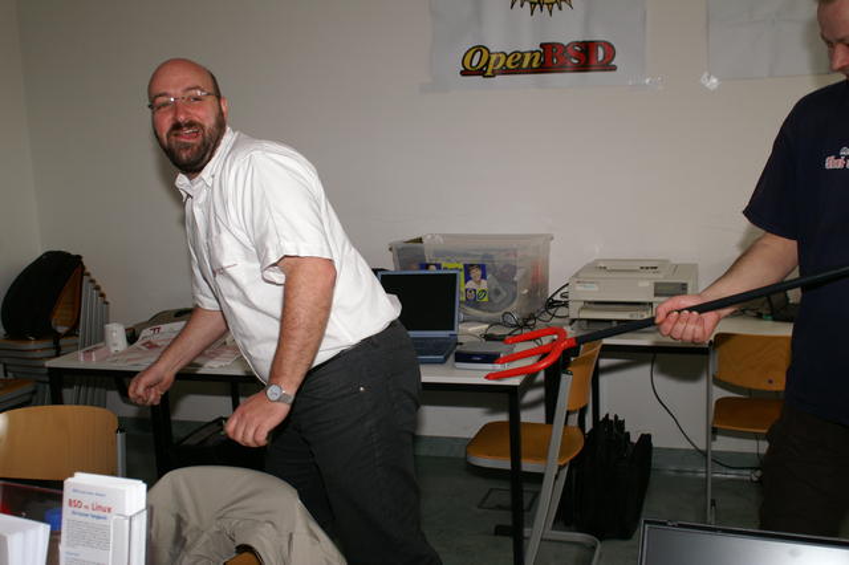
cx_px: 424
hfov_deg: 27.0
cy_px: 282
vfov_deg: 18.2
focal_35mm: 75
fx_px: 1768
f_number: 5.6
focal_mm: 50
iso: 200
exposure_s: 1/60
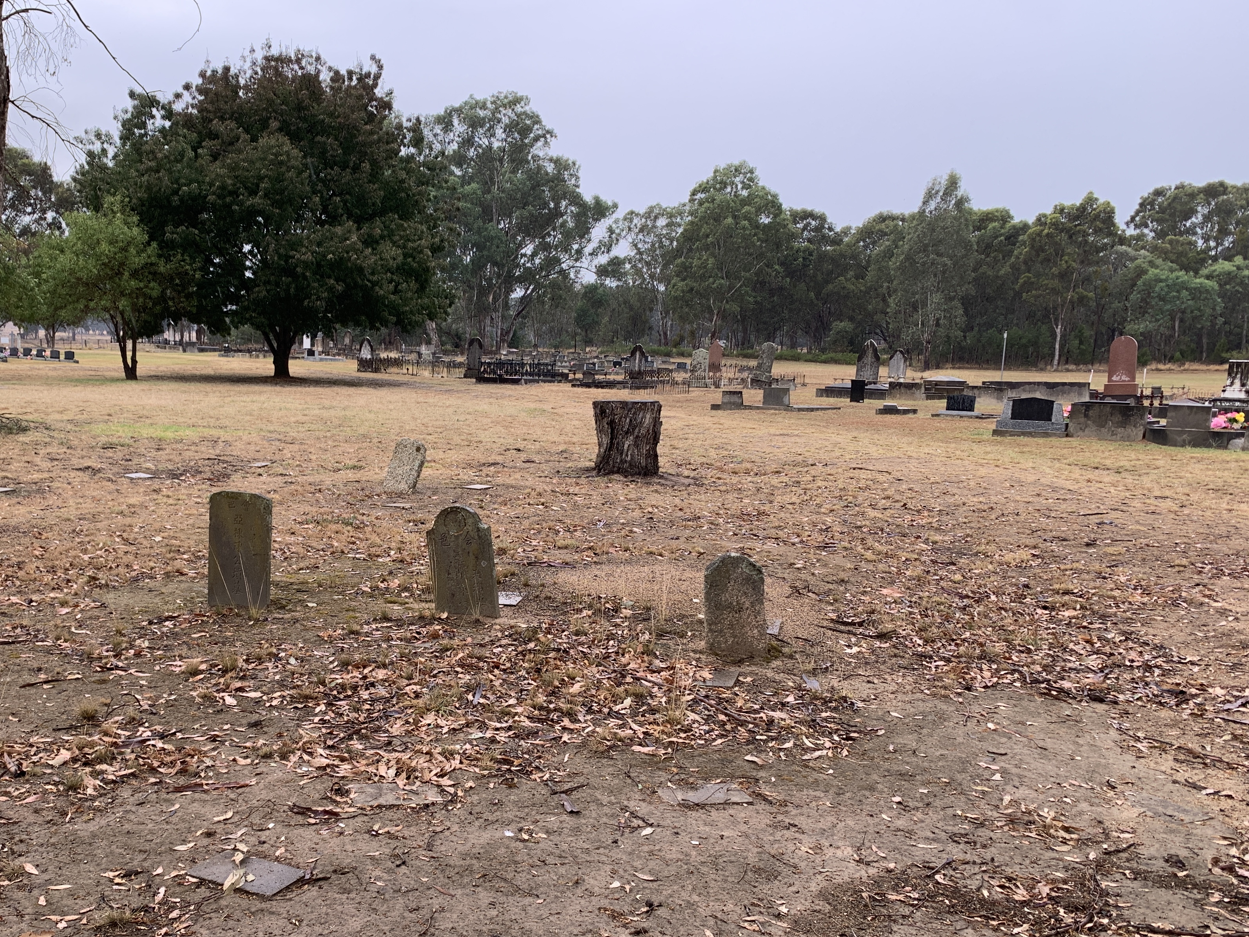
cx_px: 477
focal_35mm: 33
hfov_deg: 54.8
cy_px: 576
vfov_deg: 42.7
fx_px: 1191
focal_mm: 4.25
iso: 25
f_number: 1.8
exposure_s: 1/331
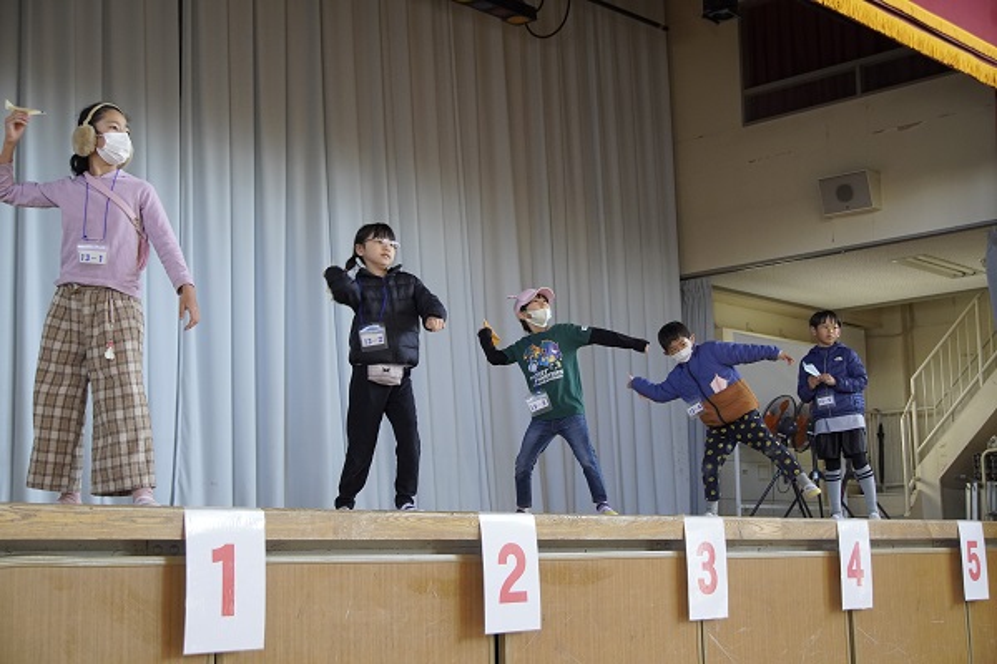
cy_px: 332
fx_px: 1454
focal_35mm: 52
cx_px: 498
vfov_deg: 25.8
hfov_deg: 37.9
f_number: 4.5
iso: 1600
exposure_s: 1/160
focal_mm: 35
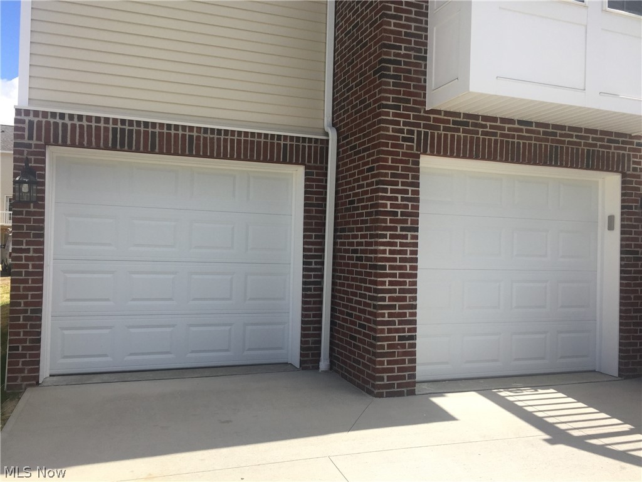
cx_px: 321
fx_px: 538
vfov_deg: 48.2
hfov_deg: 61.7
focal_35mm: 29
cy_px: 241
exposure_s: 1/1799
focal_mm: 4.15
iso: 32
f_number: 2.2
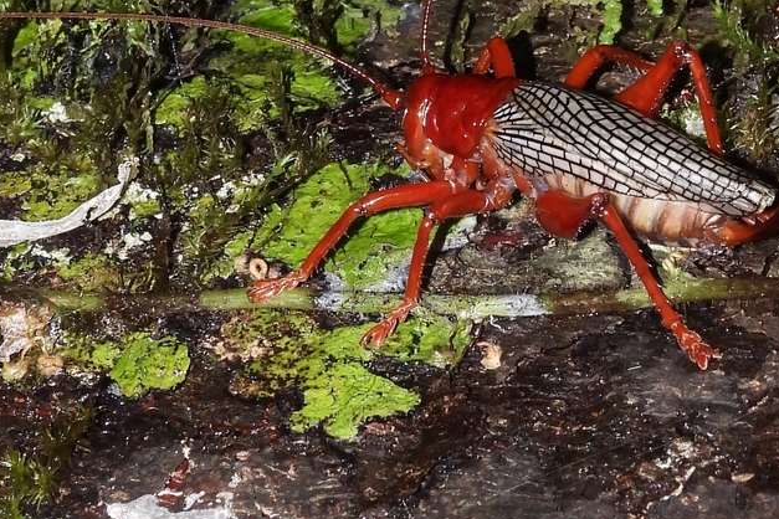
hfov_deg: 5.9
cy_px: 73
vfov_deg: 3.9
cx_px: 481
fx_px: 7573
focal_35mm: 350
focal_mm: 33
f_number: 5
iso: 200
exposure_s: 1/2000
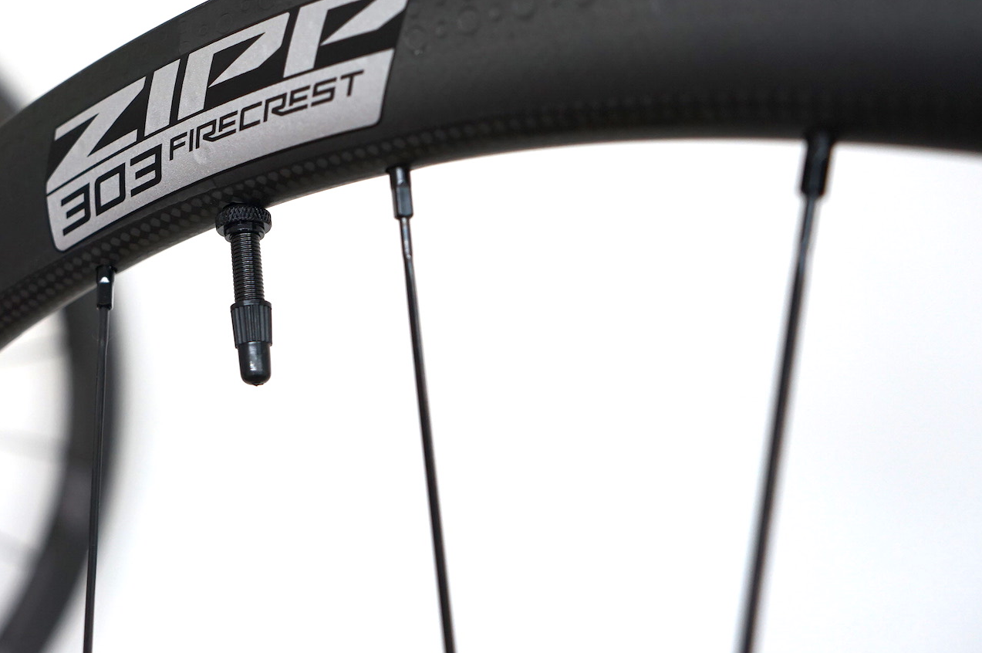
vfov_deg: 29.8
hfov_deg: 43.2
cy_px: 145
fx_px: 1199
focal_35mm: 44
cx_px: 252
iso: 500
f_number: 4
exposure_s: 1/60
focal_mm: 28
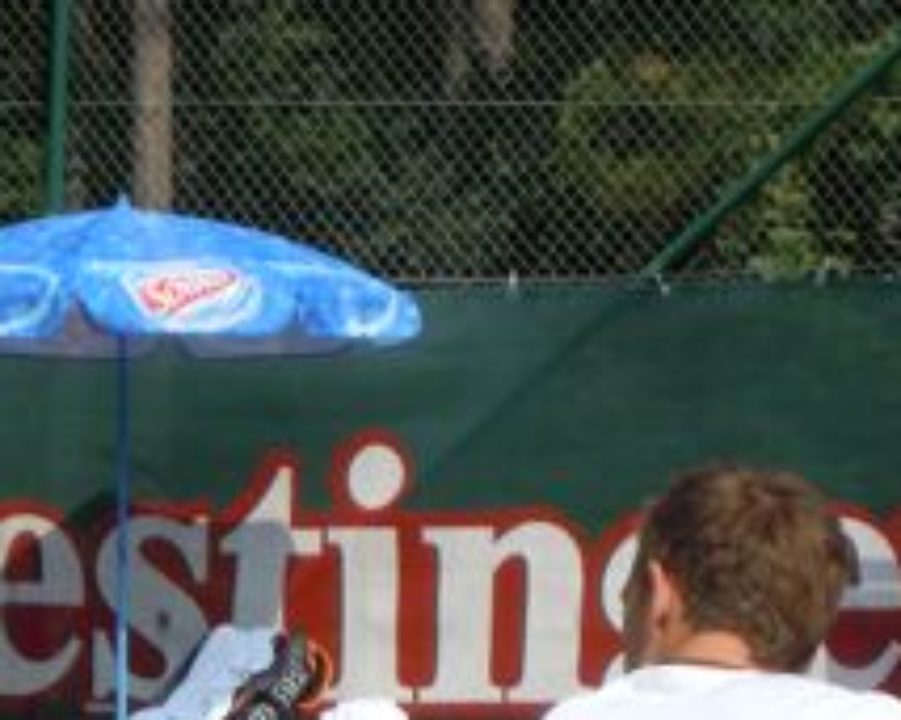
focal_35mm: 512
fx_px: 13647
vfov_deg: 3.0
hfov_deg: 3.8
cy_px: 1061
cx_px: -4
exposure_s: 1/400
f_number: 6.6
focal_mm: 25
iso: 100
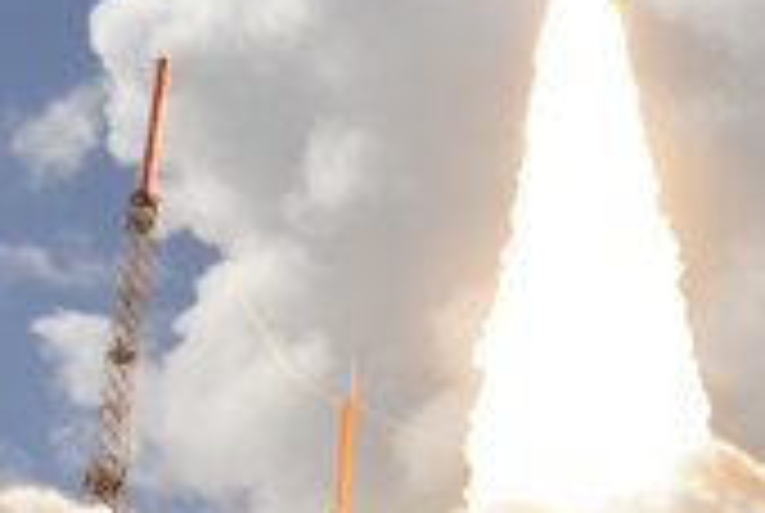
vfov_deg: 15.4
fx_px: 1873
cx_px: 490
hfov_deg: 23.0
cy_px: 490
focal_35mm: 88
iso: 100
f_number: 5
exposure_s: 1/2500
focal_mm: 20
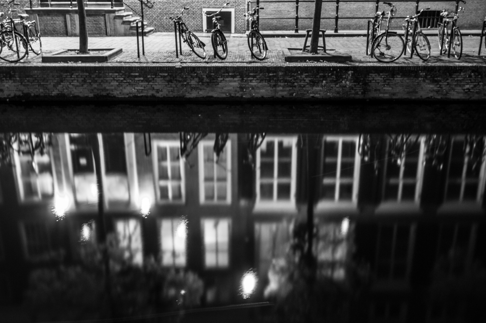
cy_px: 162
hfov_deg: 53.2
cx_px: 243
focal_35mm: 36
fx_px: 485
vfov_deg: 36.8
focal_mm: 24
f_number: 10
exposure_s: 30
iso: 200
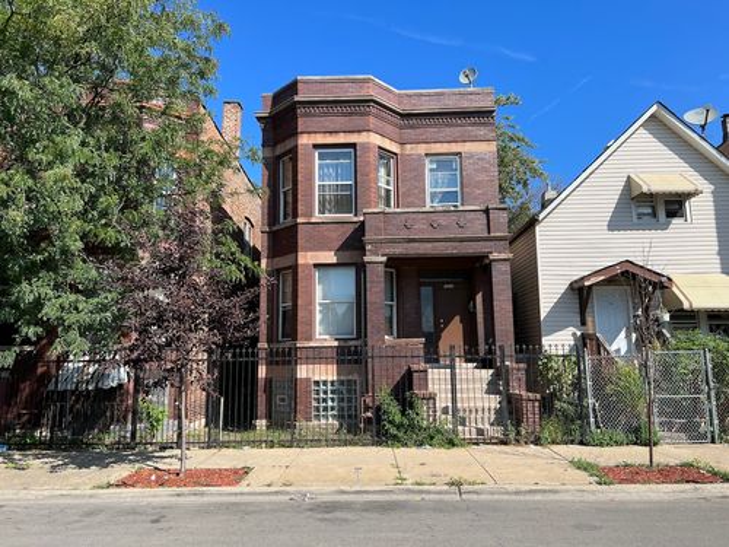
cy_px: 274
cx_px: 364
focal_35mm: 26
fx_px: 548
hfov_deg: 67.3
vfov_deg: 53.1
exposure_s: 1/2841
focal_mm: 5.7
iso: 50
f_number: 1.5
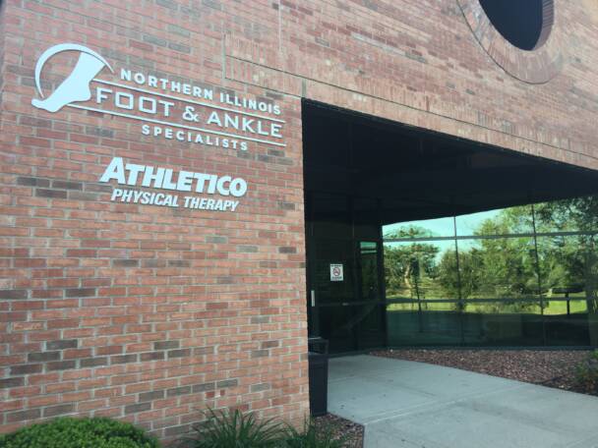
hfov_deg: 61.7
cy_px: 224
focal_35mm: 29
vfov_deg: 48.2
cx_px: 299
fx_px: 501
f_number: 2.2
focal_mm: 4.15
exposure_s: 1/120
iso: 32
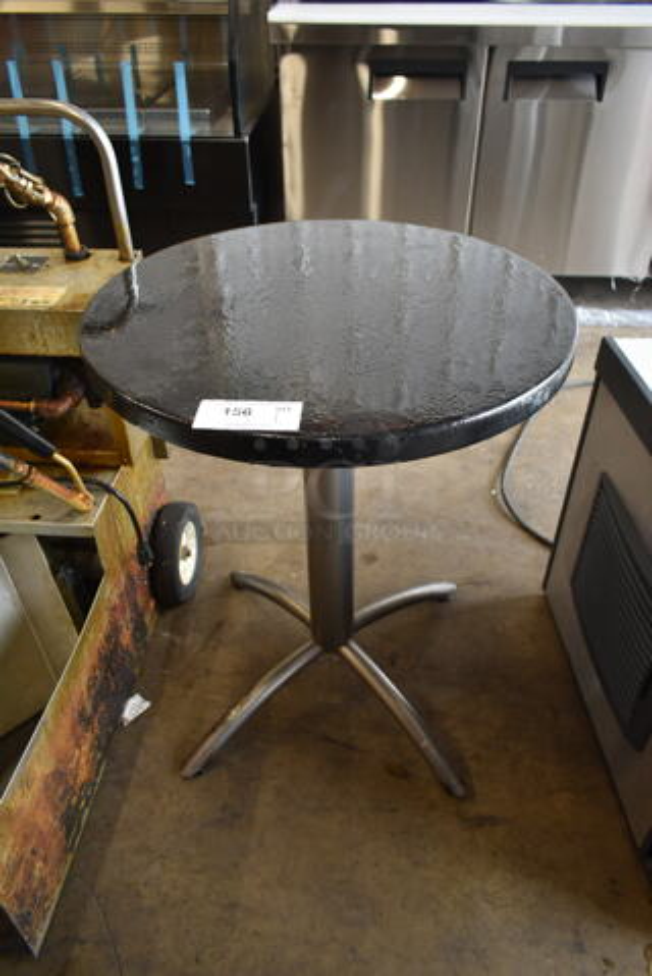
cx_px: 326
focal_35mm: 27
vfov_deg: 67.4
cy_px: 488
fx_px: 732
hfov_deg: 48.0
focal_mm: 18
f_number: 3.5
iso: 500
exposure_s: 1/30
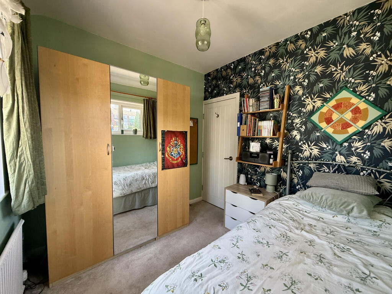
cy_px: 147
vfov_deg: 85.7
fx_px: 159
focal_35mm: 14
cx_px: 196
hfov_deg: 102.1
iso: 200
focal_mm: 2.22
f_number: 2.2
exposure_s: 1/99
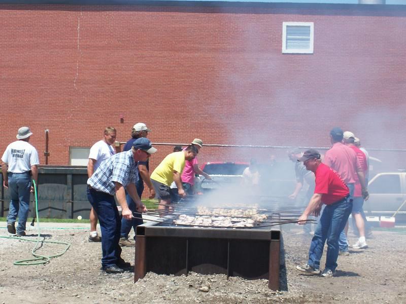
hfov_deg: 19.3
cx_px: 203
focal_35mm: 102
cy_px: 152
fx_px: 1196
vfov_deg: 14.5
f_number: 4.6
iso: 80
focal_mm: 16.8
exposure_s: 1/487
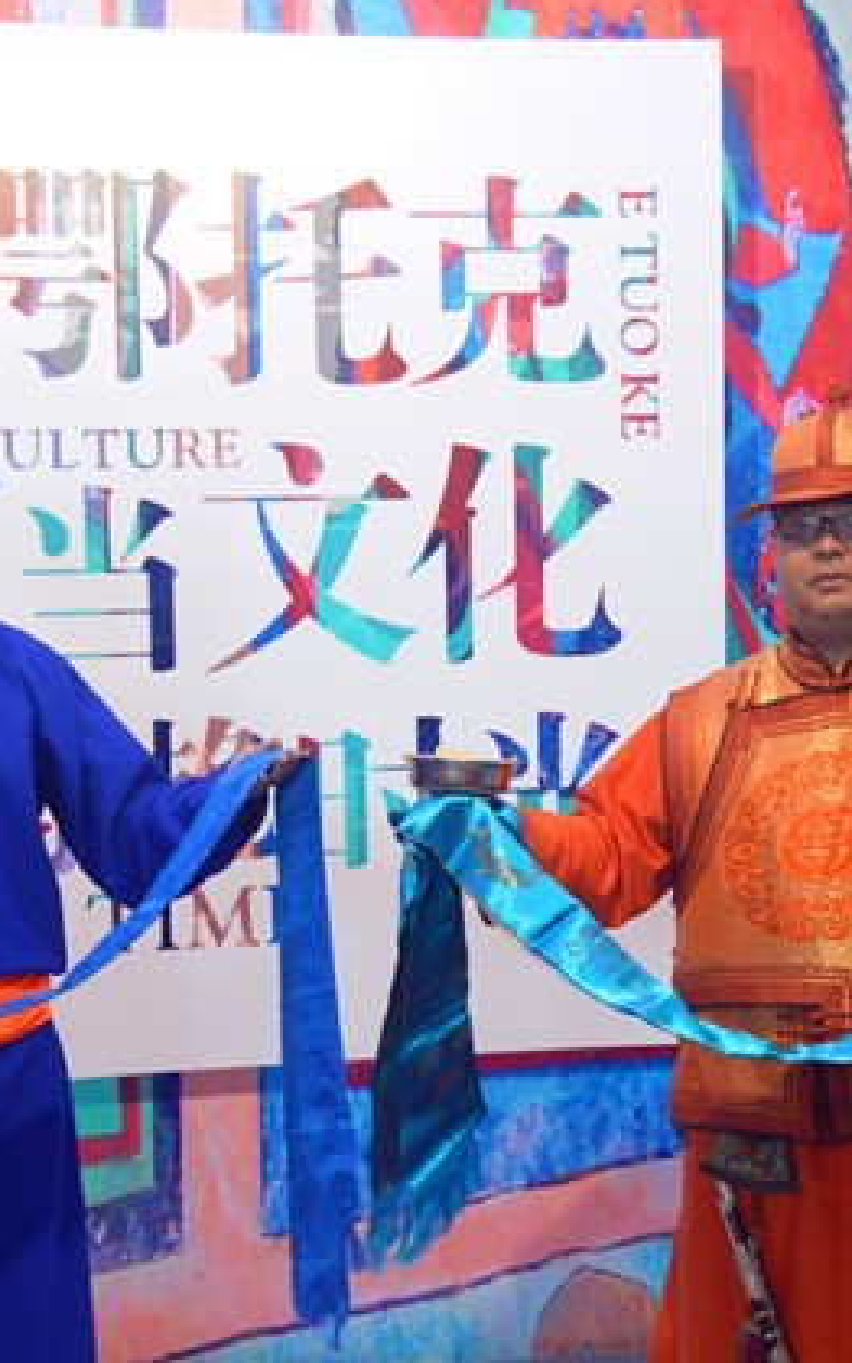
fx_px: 2191
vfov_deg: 34.3
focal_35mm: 59
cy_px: 878
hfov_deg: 21.9
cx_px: 289
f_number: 4
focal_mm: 18
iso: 400
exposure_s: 1/60
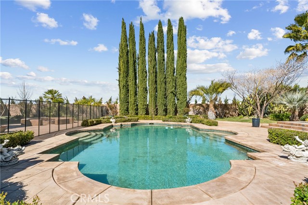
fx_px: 156
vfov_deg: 66.5
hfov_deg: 89.1
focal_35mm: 18
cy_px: 102
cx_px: 154
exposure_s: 1/40
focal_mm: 18.3
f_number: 22
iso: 100
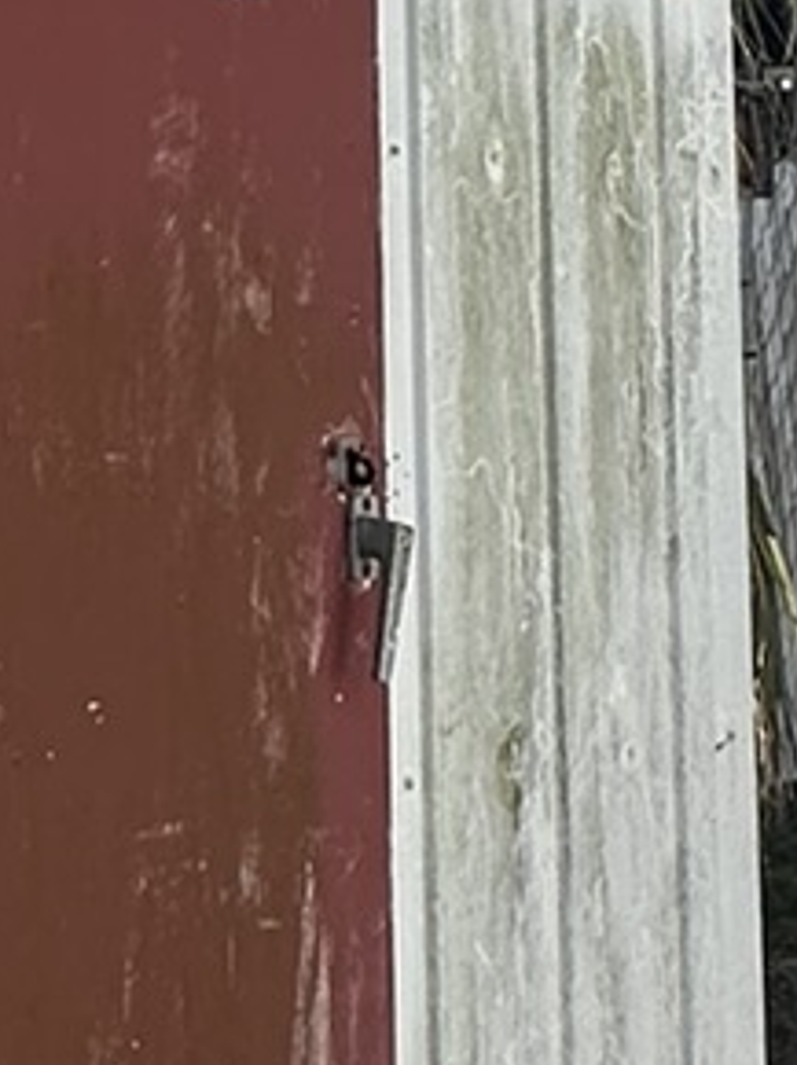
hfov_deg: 14.3
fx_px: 3044
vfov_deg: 19.3
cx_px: -257
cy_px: 26
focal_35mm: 99
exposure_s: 1/1135
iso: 40
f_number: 2.2
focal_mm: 2.22
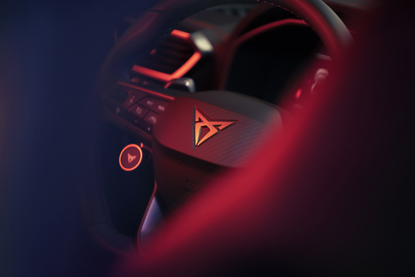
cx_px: 208
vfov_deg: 6.9
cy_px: 138
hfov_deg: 10.3
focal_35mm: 200
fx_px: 2305
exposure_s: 1/160
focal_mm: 200
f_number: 2.8
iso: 2000
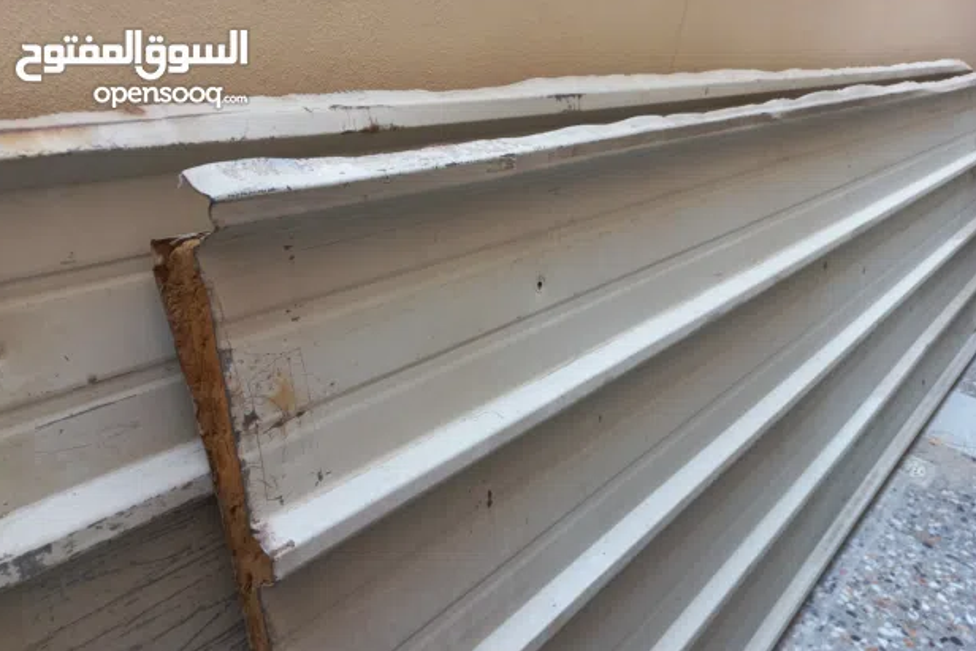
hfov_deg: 67.4
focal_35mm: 27
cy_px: 372
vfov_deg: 47.8
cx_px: 485
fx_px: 732
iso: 64
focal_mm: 4.6
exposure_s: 1/50
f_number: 1.8
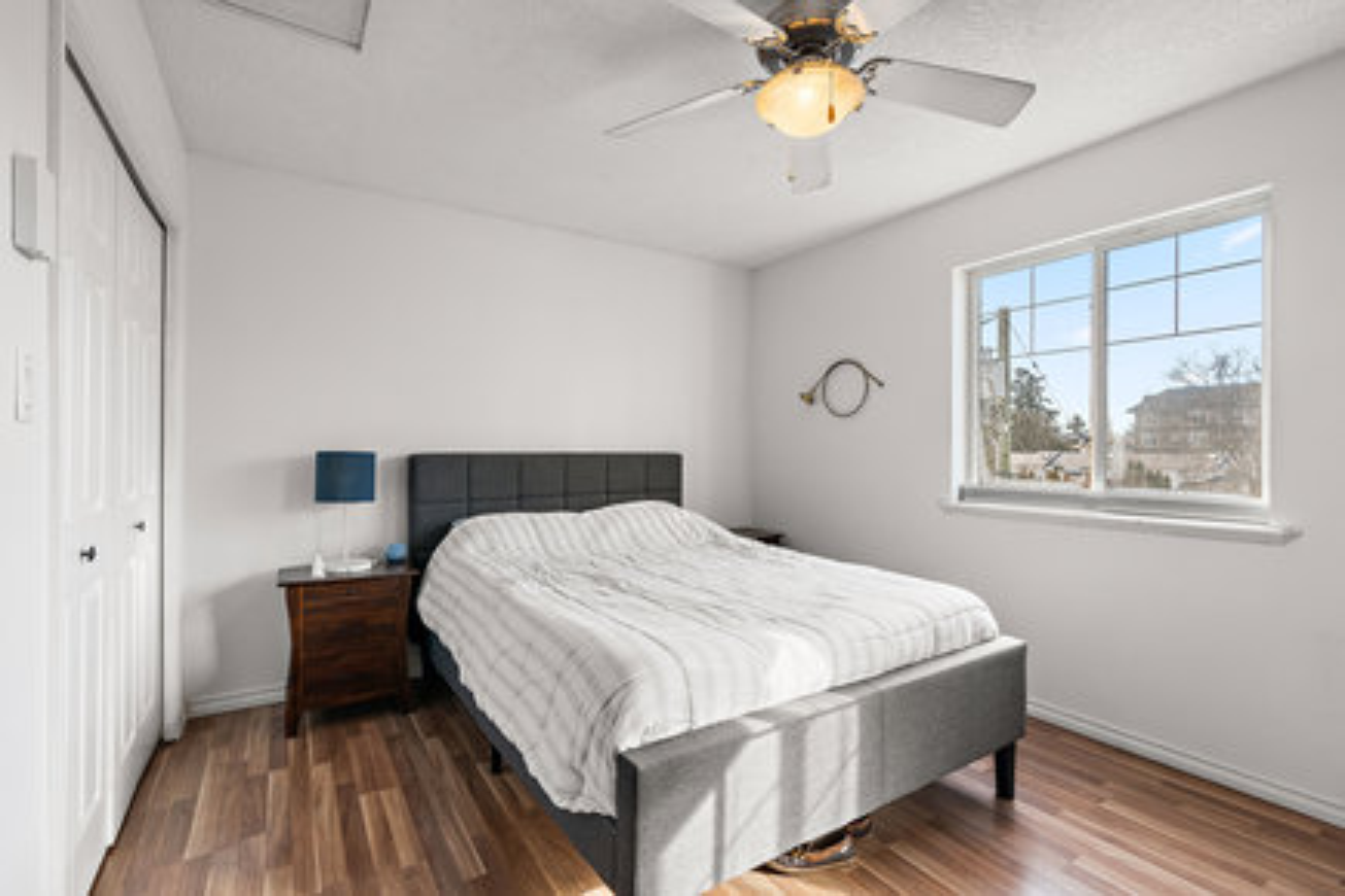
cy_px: 448
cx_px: 672
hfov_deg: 96.7
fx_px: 598
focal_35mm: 16
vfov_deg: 73.7
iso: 400
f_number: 6.3
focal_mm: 16
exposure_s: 1/40
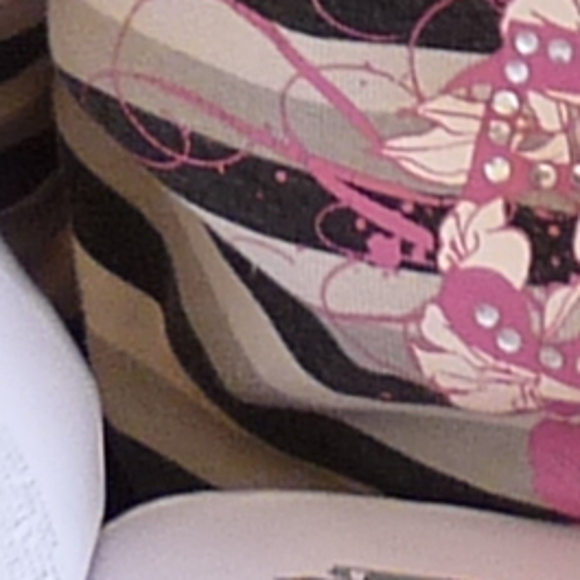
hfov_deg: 5.0
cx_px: 300
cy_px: -444
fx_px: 6635
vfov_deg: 4.9
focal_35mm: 350
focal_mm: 5
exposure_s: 1/30
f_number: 2.8
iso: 100
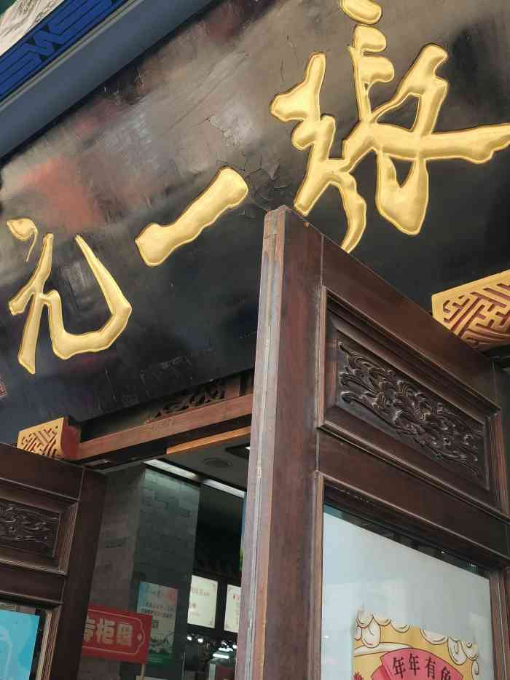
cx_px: 255
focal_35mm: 39
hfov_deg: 36.8
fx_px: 766
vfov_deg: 47.9
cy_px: 340
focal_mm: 5.58
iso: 50
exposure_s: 1/122
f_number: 1.8
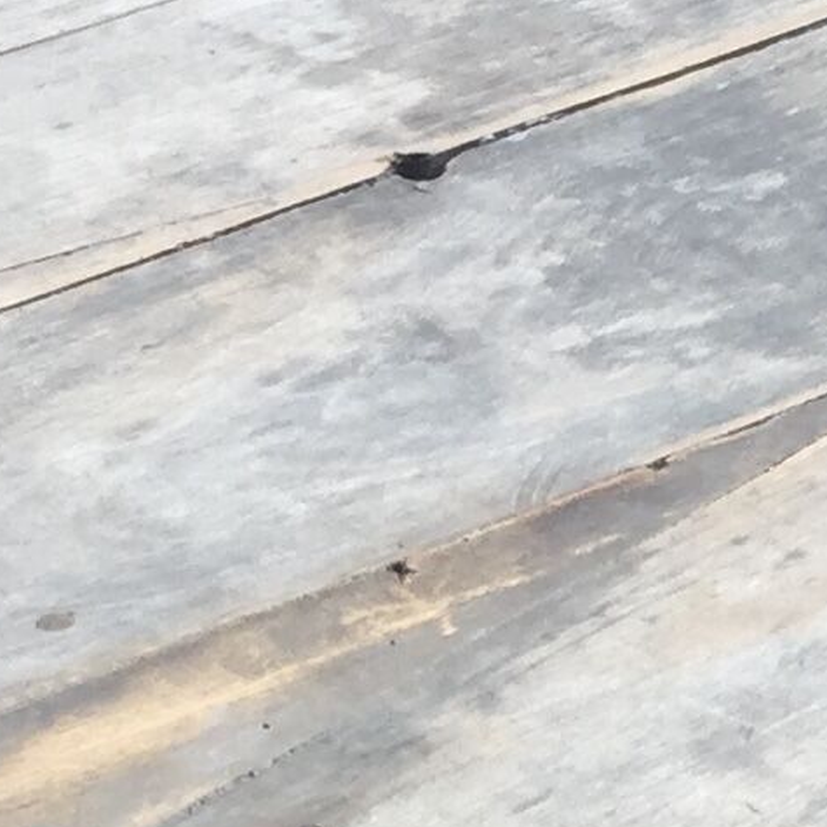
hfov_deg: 9.9
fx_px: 4757
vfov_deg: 9.1
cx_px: 714
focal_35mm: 176
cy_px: 1910
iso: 32
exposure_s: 1/314
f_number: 2.2
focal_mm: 4.15
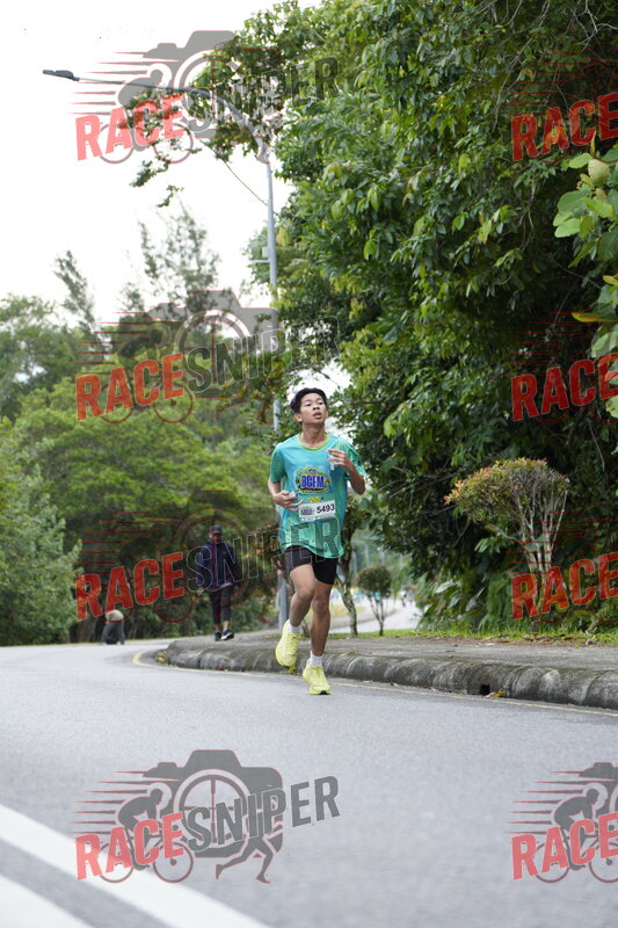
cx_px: 309
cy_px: 464
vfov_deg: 19.5
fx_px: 2705
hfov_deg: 13.0
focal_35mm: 105
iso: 2000
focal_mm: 70
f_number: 3.2
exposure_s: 1/1000
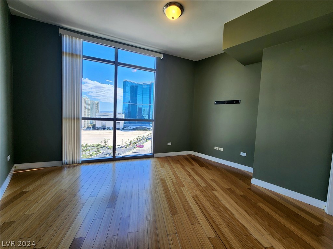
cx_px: 166
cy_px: 124
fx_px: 125
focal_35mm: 13
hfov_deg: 106.2
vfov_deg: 89.9
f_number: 2.2
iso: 64
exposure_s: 1/120
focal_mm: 2.2
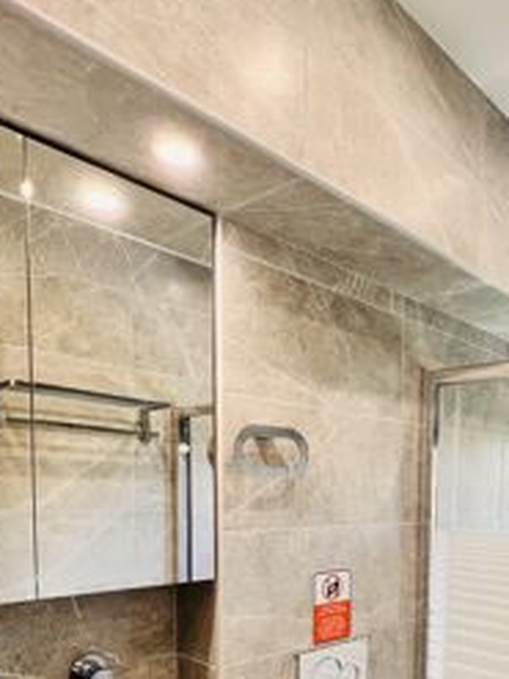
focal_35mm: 28
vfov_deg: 58.9
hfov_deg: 46.6
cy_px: 536
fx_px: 549
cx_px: 420
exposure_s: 1/99
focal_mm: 1.57
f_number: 1.8
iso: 80
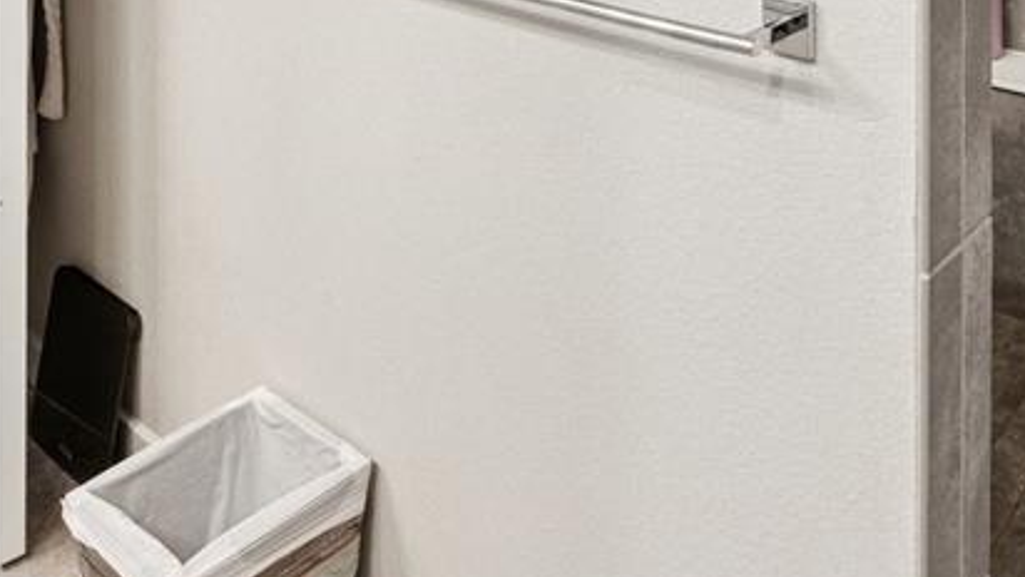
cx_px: 739
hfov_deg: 50.0
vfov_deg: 24.7
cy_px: -249
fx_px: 1060
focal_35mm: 39
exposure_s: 1/3.33
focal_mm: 15
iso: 800
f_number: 11
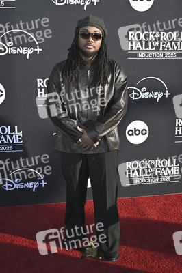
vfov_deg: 48.5
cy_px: 136
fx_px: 304
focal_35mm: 40
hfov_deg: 33.3
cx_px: 91
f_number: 9
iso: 250
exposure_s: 1/320
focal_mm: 40
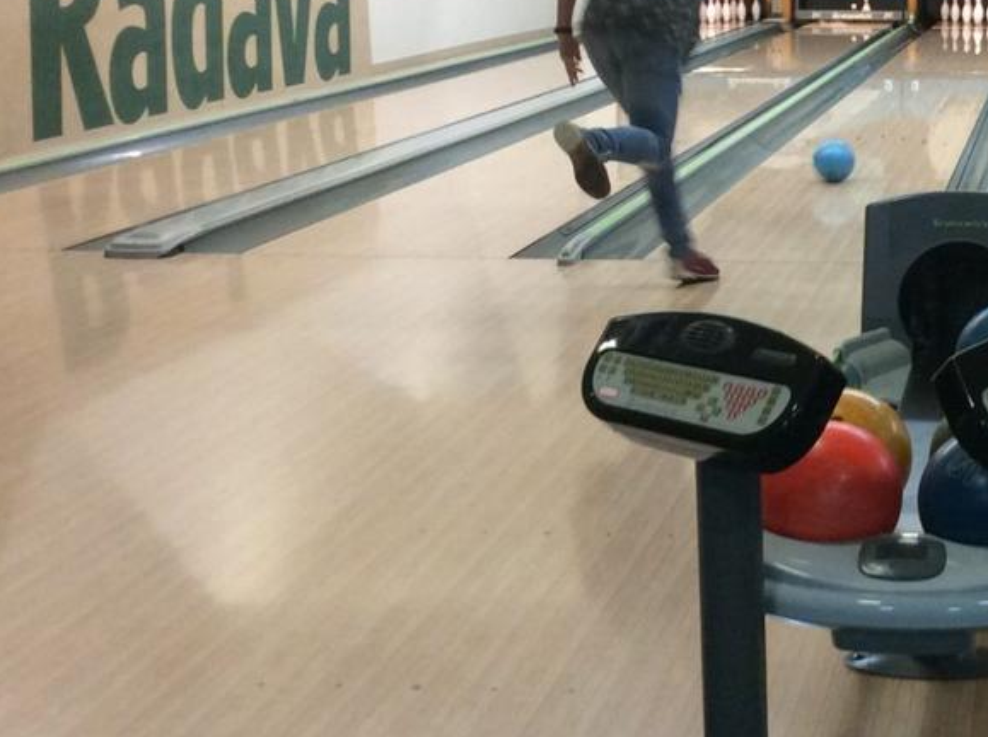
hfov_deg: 25.4
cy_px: 363
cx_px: 916
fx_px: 2108
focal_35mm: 74
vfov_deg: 19.8
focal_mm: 3.3
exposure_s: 1/25
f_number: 2.4
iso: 125
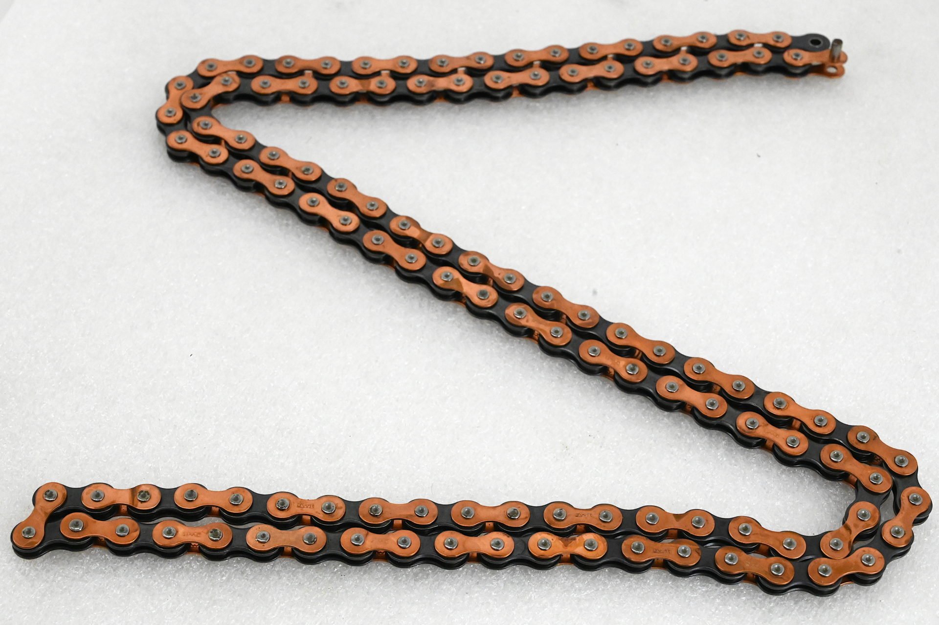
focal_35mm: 70
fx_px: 1825
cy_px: 312
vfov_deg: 19.4
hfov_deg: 28.9
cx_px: 470
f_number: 14
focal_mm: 70
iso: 11400
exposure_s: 1/500
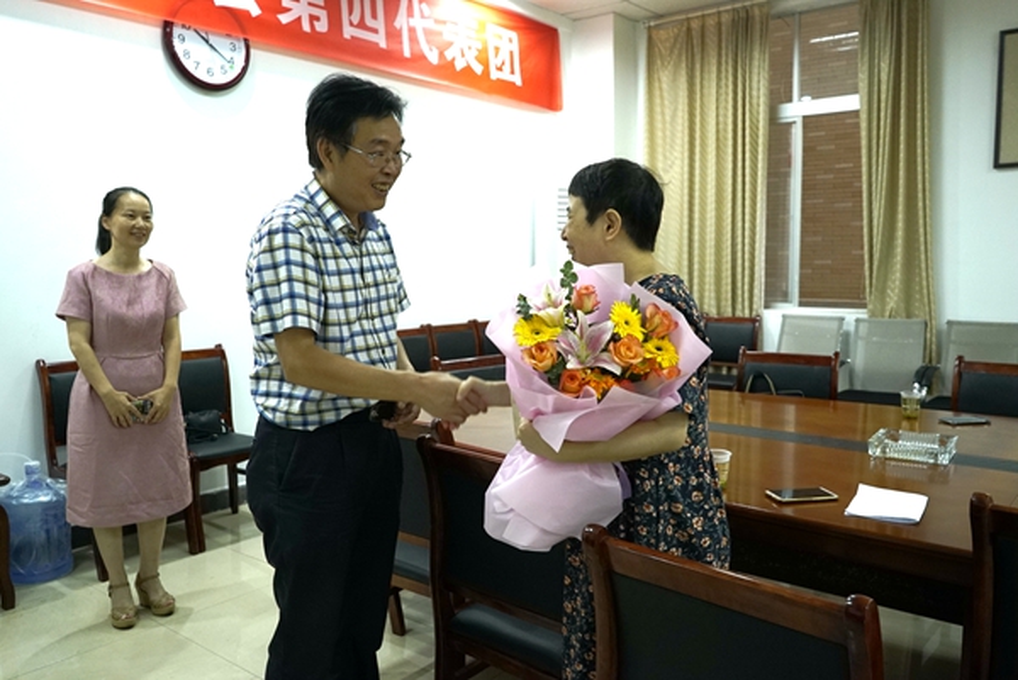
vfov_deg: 46.5
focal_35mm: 28
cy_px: 340
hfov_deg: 65.4
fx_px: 792
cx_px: 509
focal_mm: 28
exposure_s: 1/80
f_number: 5.6
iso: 2500
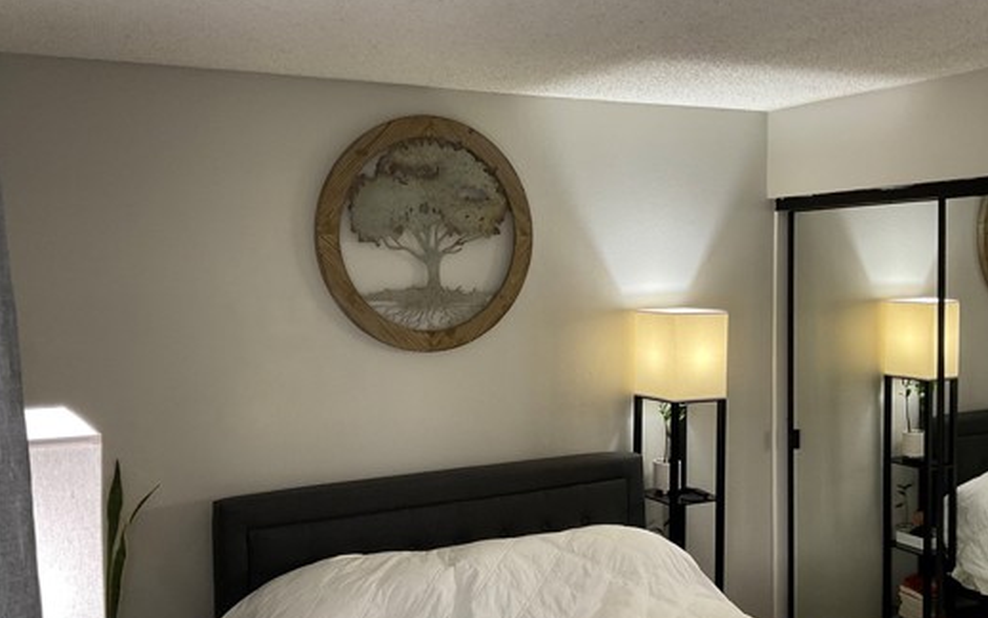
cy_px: 341
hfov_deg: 51.5
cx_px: 484
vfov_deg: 33.6
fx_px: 1023
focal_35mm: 38
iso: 100
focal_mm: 3
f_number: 1.8
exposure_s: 1/60
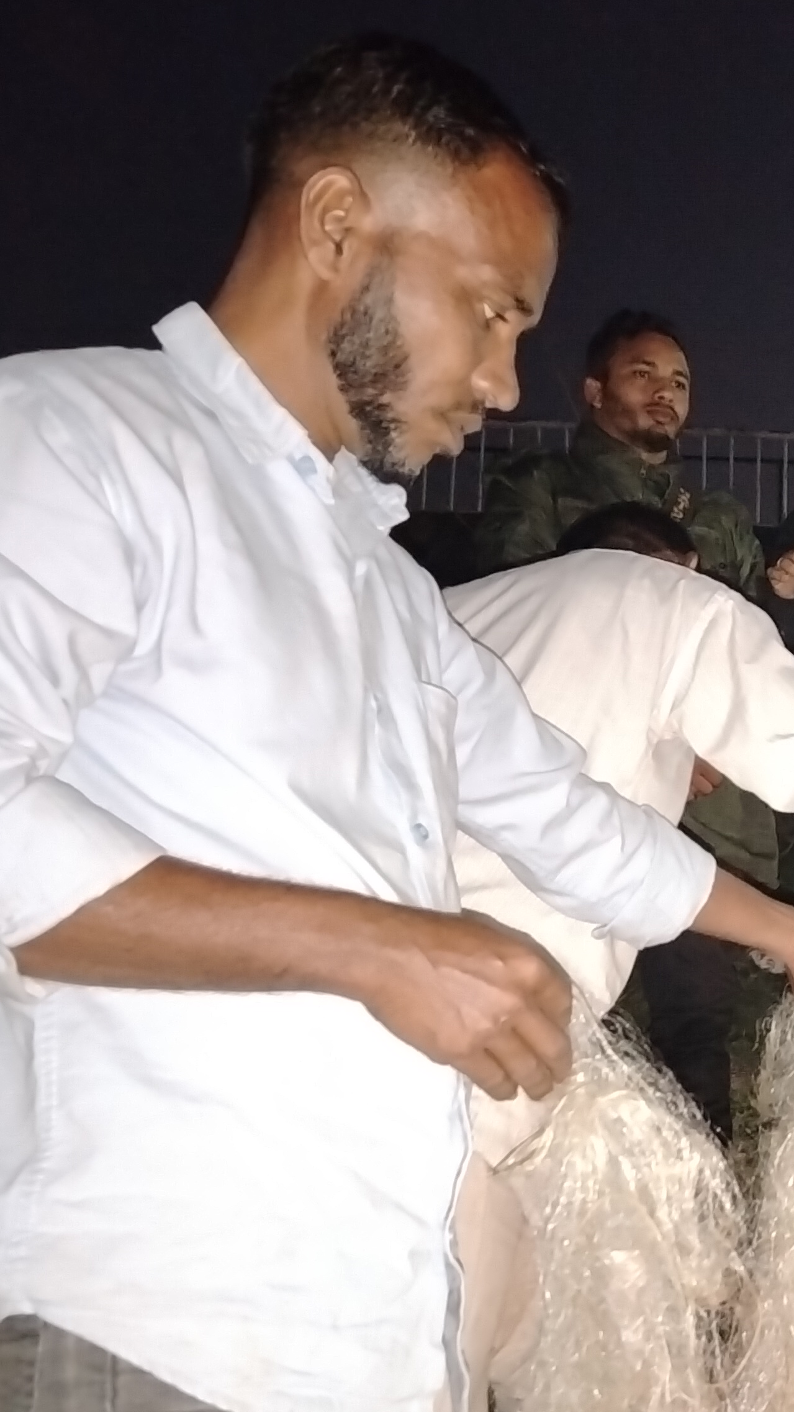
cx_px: 998
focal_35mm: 46
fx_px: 1722
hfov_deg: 23.3
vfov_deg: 44.3
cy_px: 861
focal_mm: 5.25
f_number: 1.75
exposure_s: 1/14.3
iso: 10432
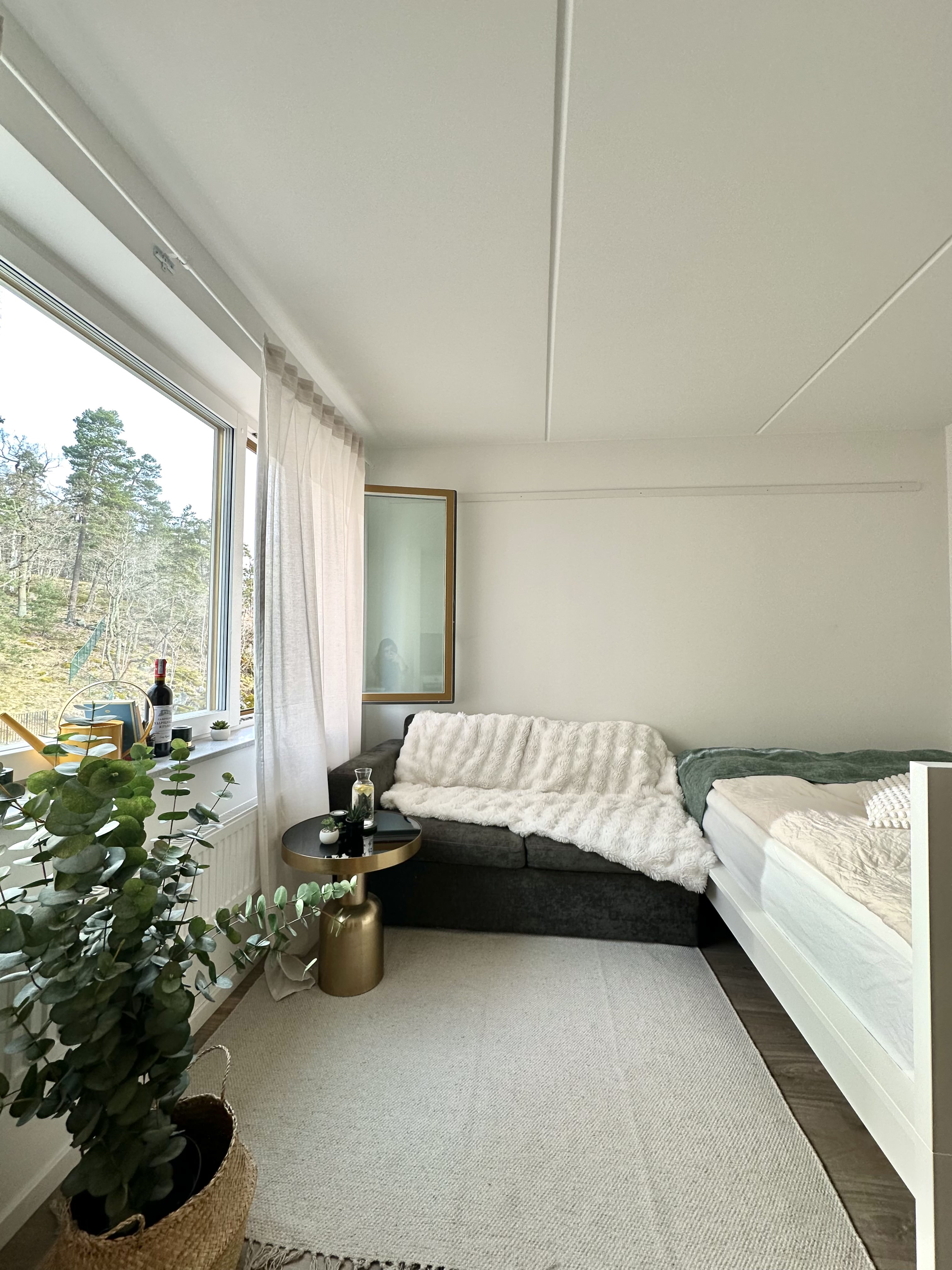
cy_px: 635
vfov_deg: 102.1
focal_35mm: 14
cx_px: 476
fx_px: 513
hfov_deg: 85.7
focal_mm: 2.22
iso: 64
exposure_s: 1/99
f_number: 2.2
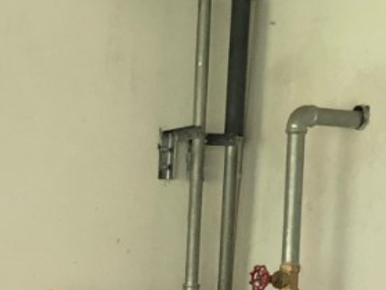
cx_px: -351
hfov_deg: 6.5
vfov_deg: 4.8
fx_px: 3322
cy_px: 744
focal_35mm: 298
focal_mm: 6
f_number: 2.4
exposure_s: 1/40
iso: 80
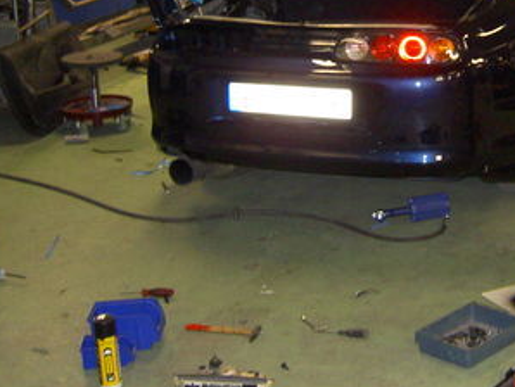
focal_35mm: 73
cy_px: 43
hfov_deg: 25.7
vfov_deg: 19.8
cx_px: 482
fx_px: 1087
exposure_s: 1/60
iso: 200
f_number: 2.8
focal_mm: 5.6
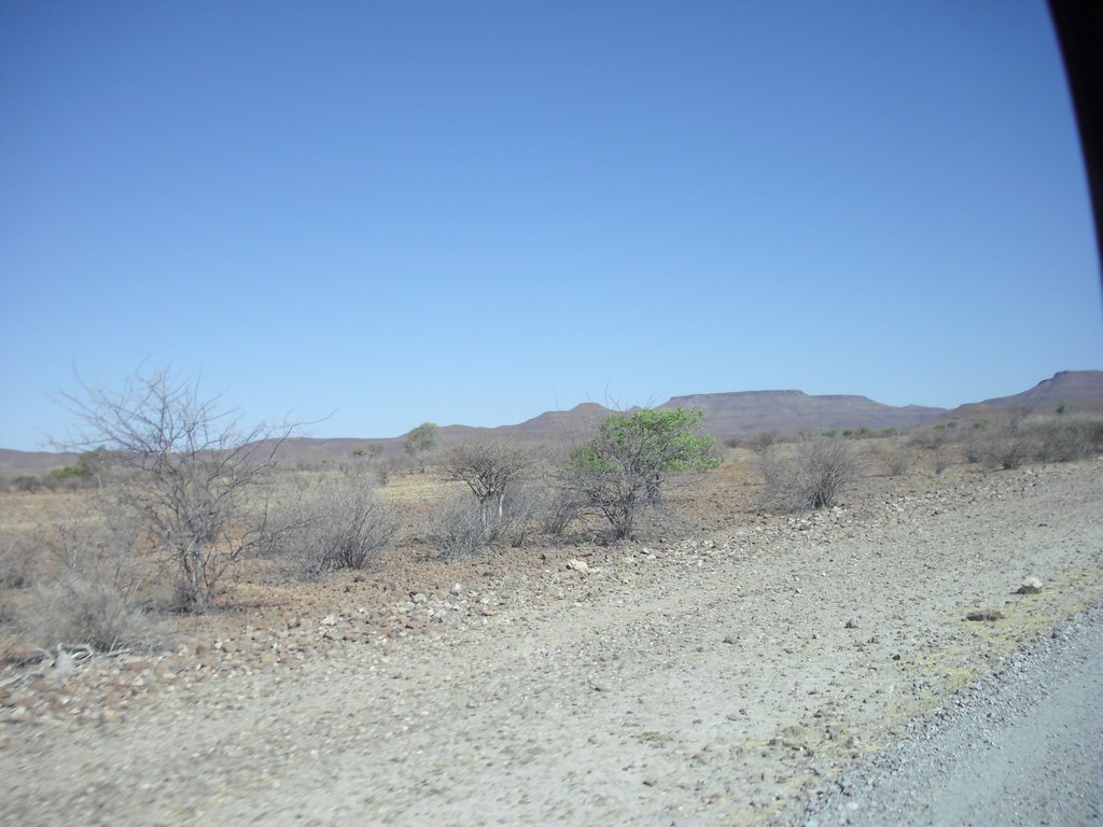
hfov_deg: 49.0
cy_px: 414
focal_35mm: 38
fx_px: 1211
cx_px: 552
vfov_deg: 37.7
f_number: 8
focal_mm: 6.2
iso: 100
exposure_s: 1/320
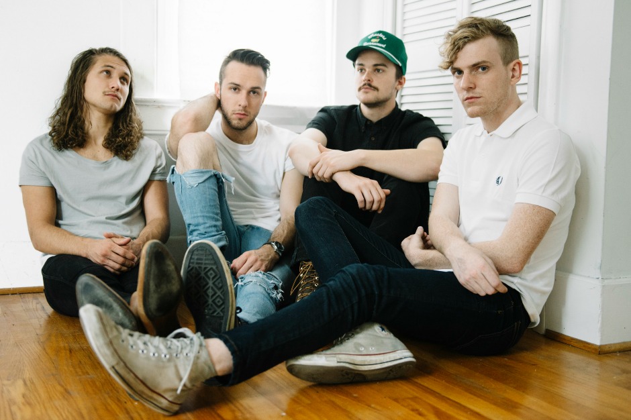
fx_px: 701
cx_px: 316
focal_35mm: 40
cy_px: 210
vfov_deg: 33.4
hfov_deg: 48.5
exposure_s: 1/160
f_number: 2.8
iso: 1600
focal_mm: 40
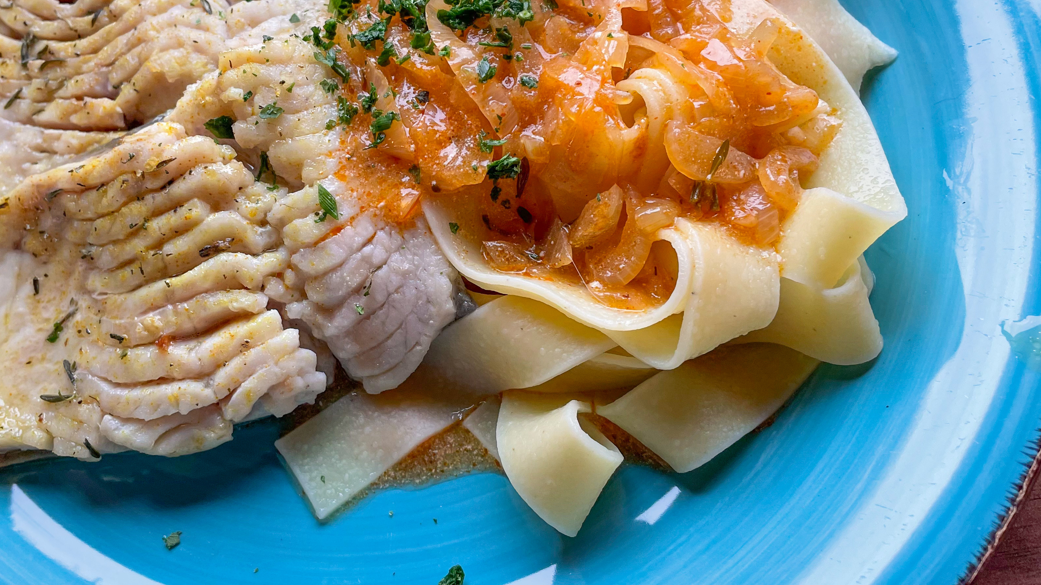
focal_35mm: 36
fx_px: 994
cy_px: 224
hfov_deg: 54.8
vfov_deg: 32.7
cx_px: 406
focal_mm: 4.2
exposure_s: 1/100
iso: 80
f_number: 1.6
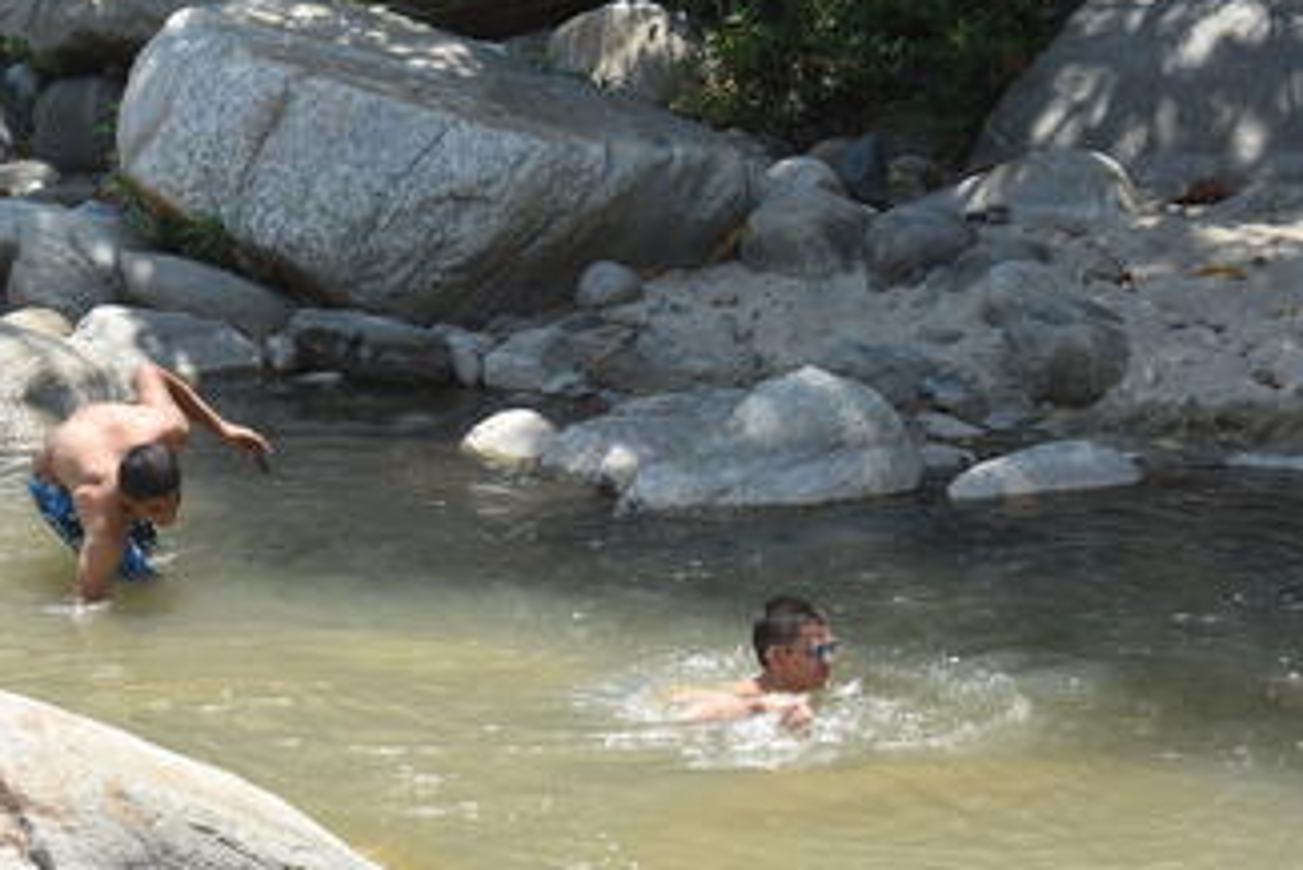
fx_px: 4590
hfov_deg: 16.1
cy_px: 641
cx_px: 517
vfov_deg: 10.8
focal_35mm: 127
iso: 100
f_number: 8
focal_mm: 55
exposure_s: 1/125
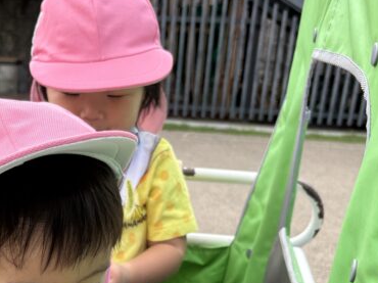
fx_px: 589
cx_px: 81
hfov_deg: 34.6
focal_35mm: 54
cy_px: 282
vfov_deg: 25.7
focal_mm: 5.96
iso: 50
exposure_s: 1/739
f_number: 1.6
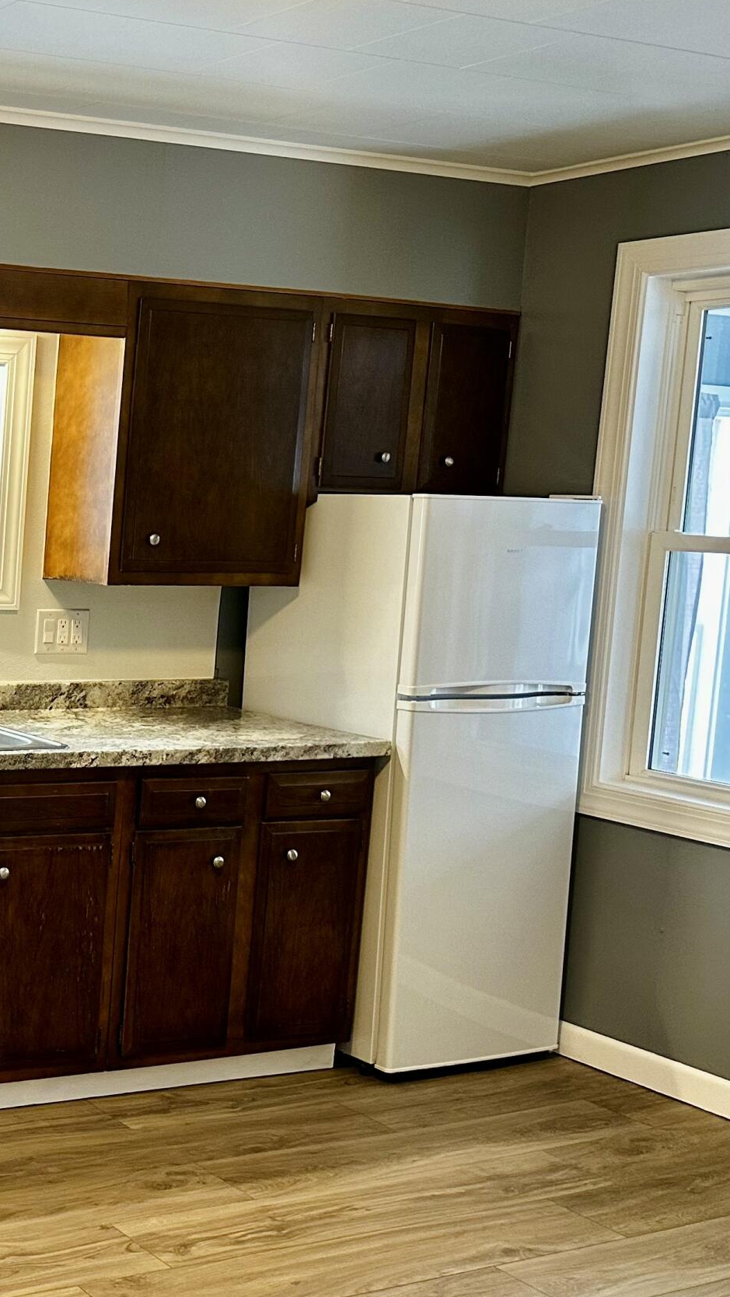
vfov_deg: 43.7
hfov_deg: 22.4
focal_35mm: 47
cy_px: 670
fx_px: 1617
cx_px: -257
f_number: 1.78
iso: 250
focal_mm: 6.86
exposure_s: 1/60
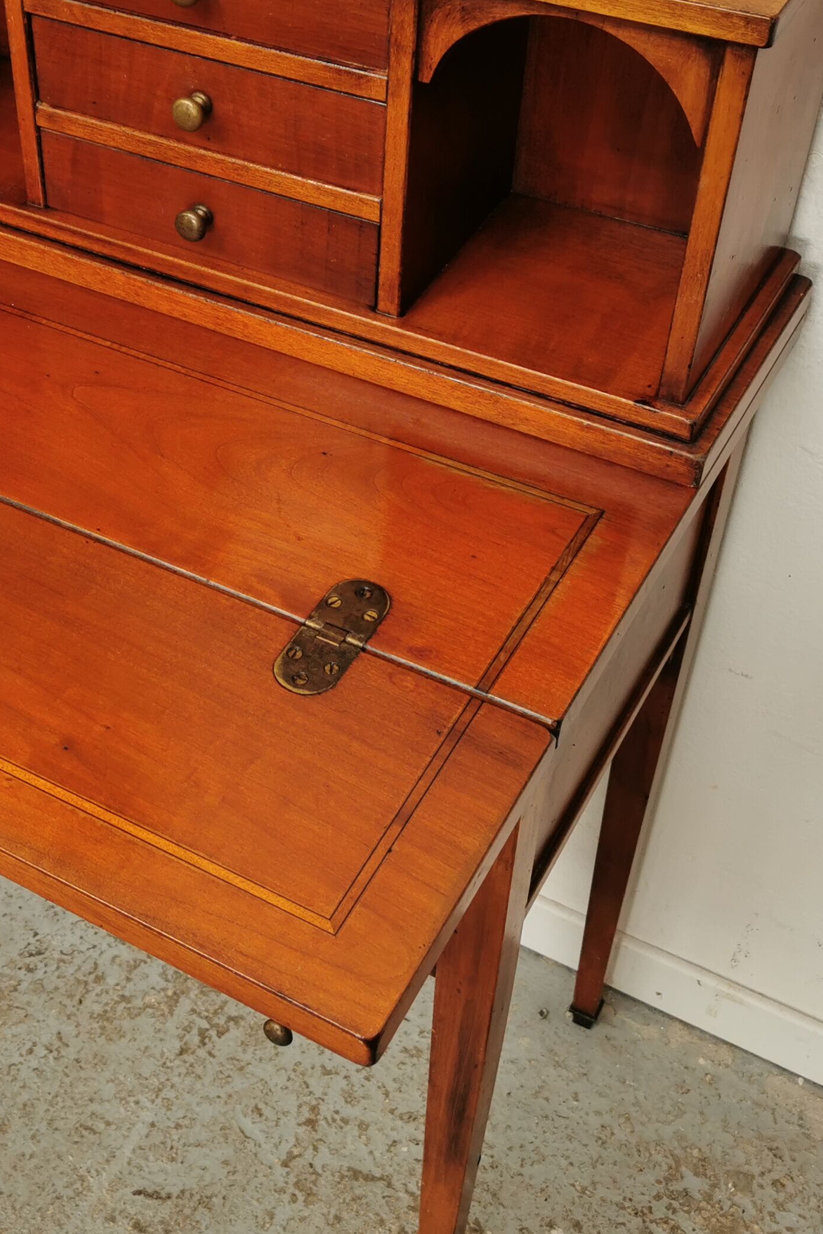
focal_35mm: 49
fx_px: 1680
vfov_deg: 40.2
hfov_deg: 27.0
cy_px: 503
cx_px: 156
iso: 50
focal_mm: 5.58
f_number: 1.8
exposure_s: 1/100
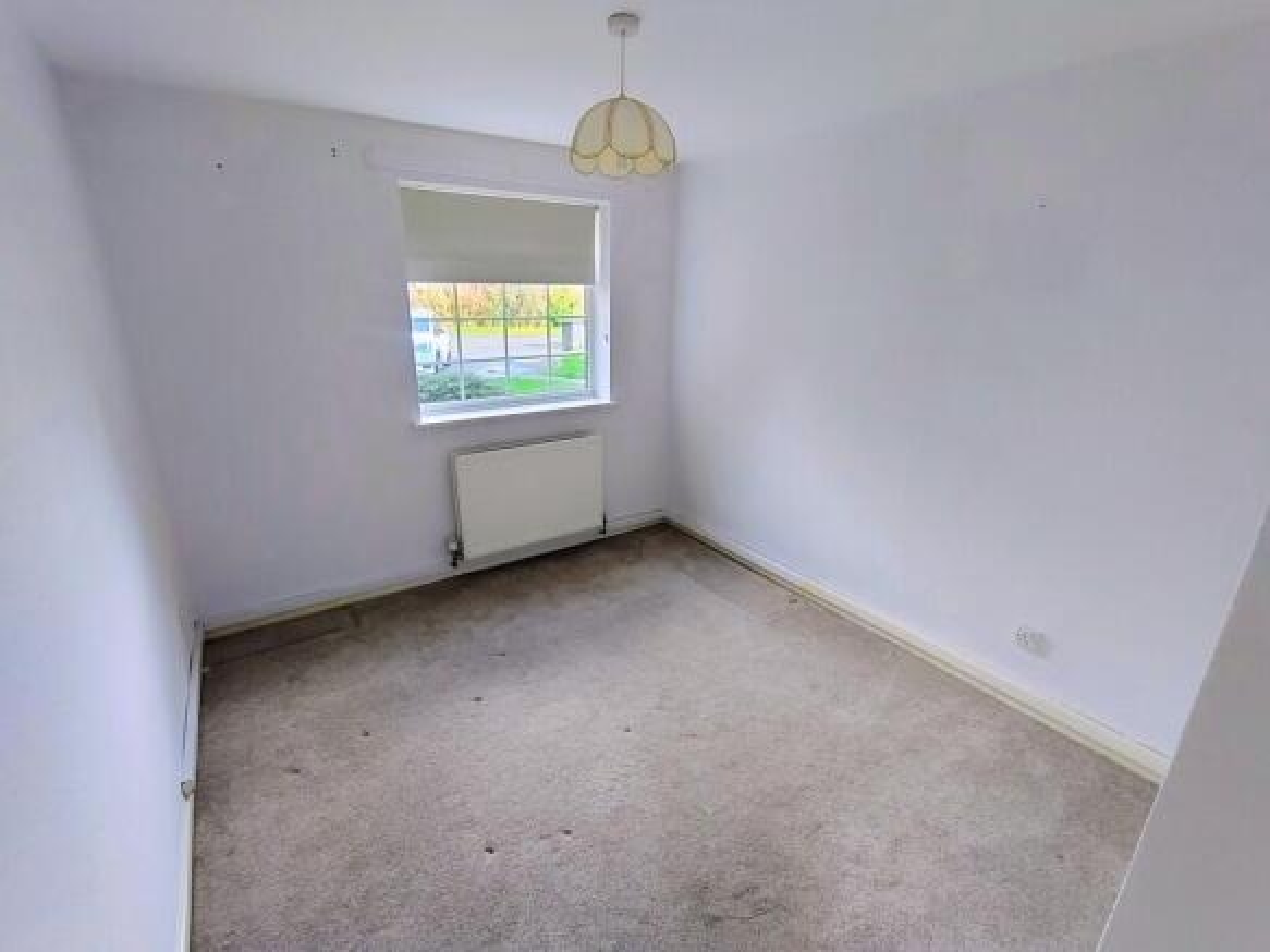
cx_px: 635
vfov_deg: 78.1
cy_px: 476
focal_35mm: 16
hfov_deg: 94.5
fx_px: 587
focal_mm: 1.66
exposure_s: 1/33.3
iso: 178
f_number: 2.2
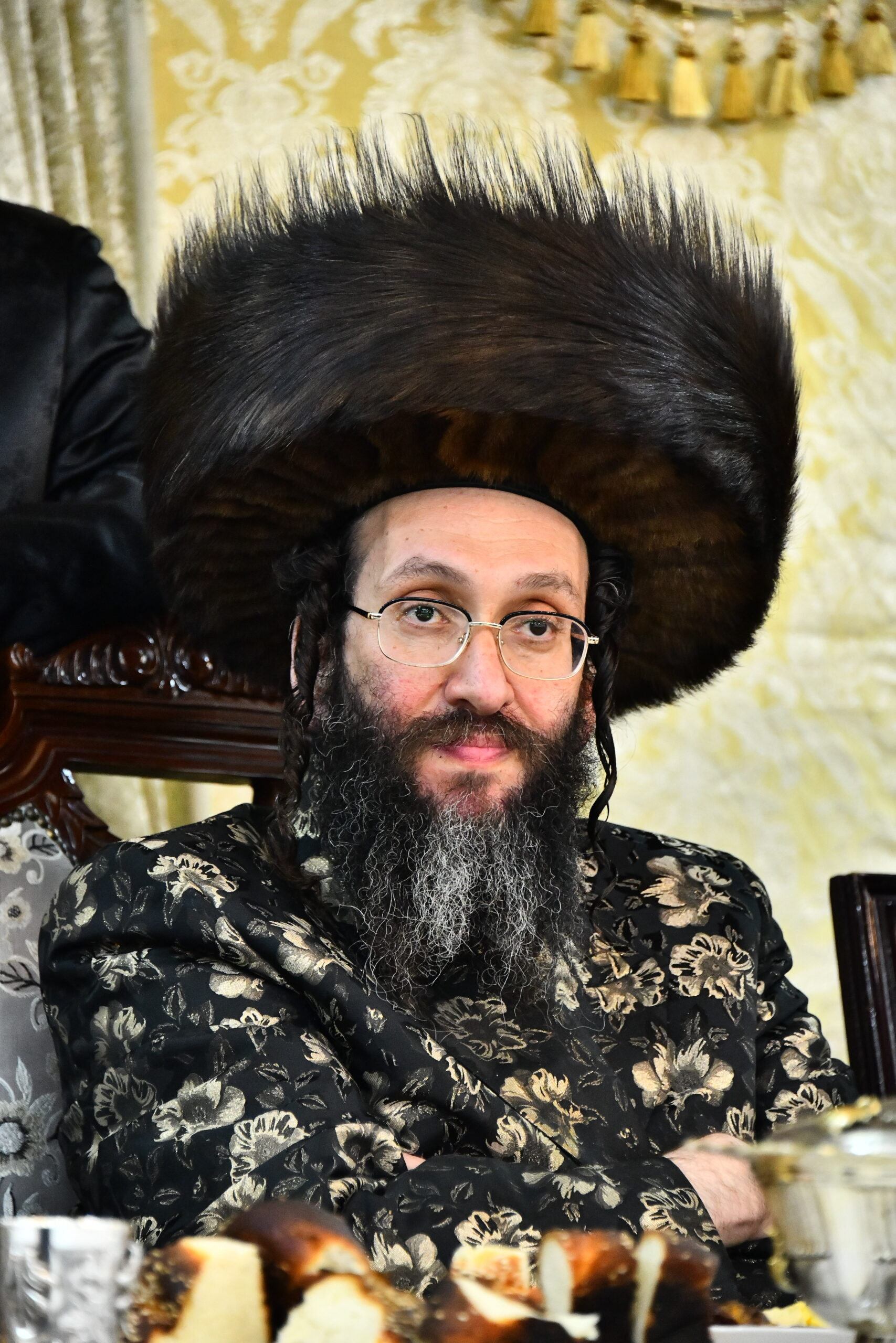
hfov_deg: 6.9
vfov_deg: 10.3
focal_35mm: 200
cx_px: 448
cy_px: 672
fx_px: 7465
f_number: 5.6
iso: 6400
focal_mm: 200
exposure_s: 1/160
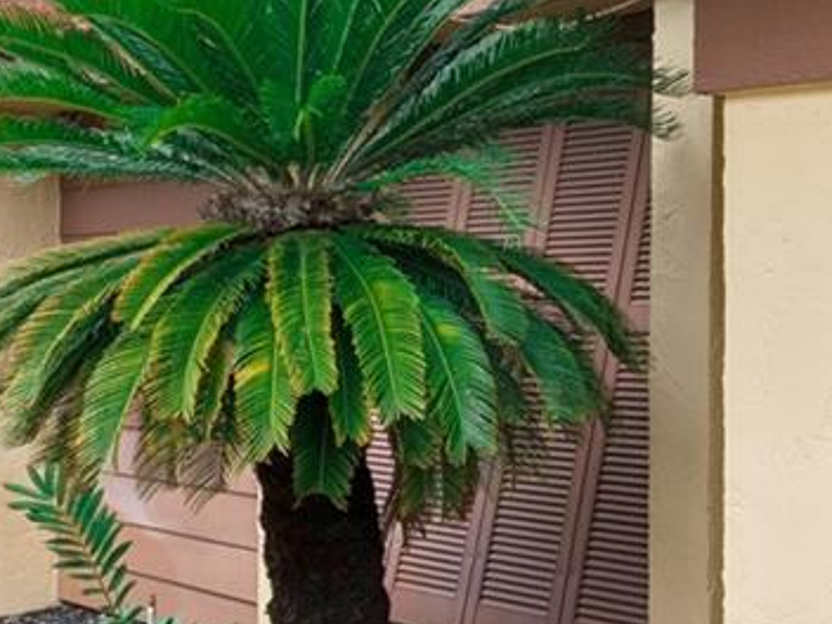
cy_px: 271
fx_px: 1682
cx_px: 537
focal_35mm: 70
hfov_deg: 27.6
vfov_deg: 21.0
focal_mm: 16
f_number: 16
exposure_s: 1/80
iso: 160
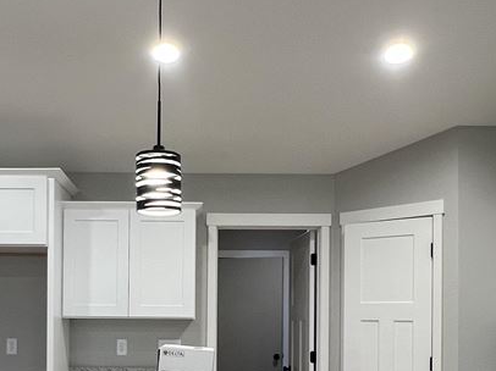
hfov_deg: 45.5
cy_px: 317
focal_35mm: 41
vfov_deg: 33.6
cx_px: 194
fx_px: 587
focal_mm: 1.57
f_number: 1.8
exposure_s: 1/120
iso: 125
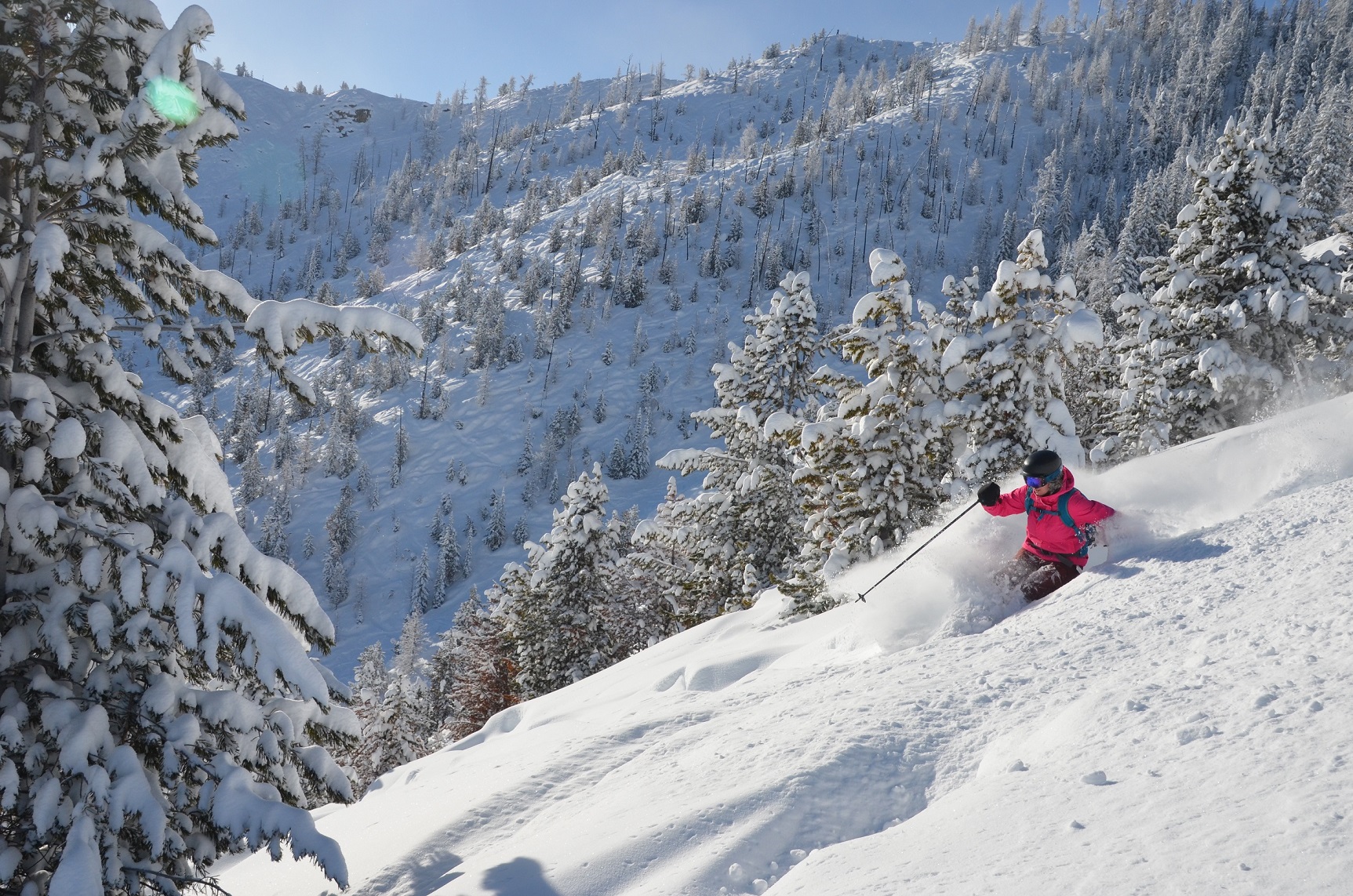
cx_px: 676
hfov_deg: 59.6
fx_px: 1182
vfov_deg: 41.6
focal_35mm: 32
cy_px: 448
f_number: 8
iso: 400
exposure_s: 1/2000
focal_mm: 21
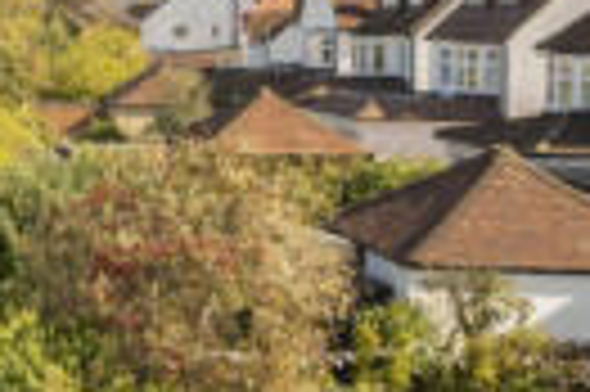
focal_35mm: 70
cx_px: -221
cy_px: -18
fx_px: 1146
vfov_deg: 18.8
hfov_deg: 24.4
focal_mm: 14
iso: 200
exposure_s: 1/200
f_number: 8
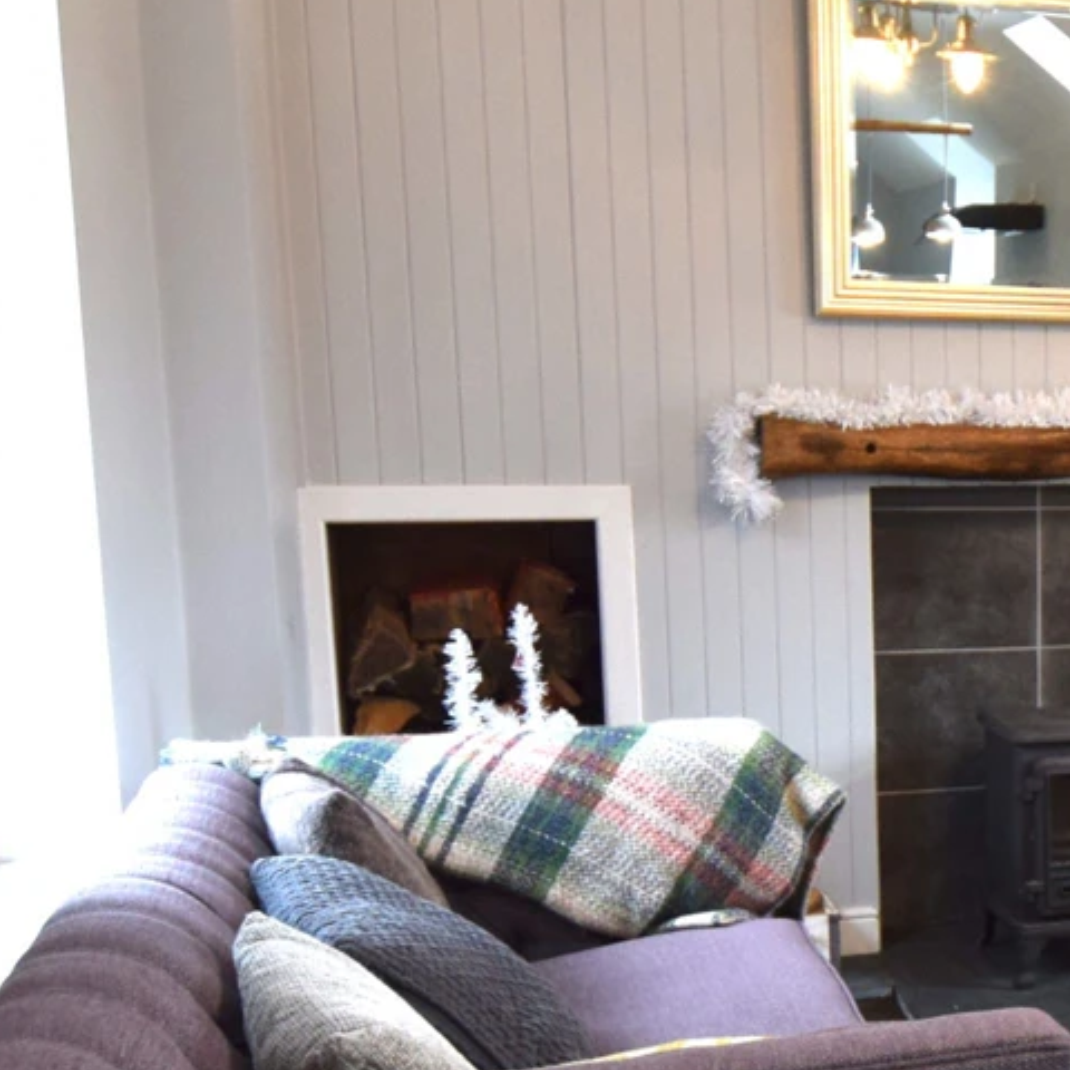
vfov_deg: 33.2
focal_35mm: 51
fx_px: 1784
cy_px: 683
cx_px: 1295
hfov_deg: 28.8
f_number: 4
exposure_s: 1/60
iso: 500
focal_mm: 10
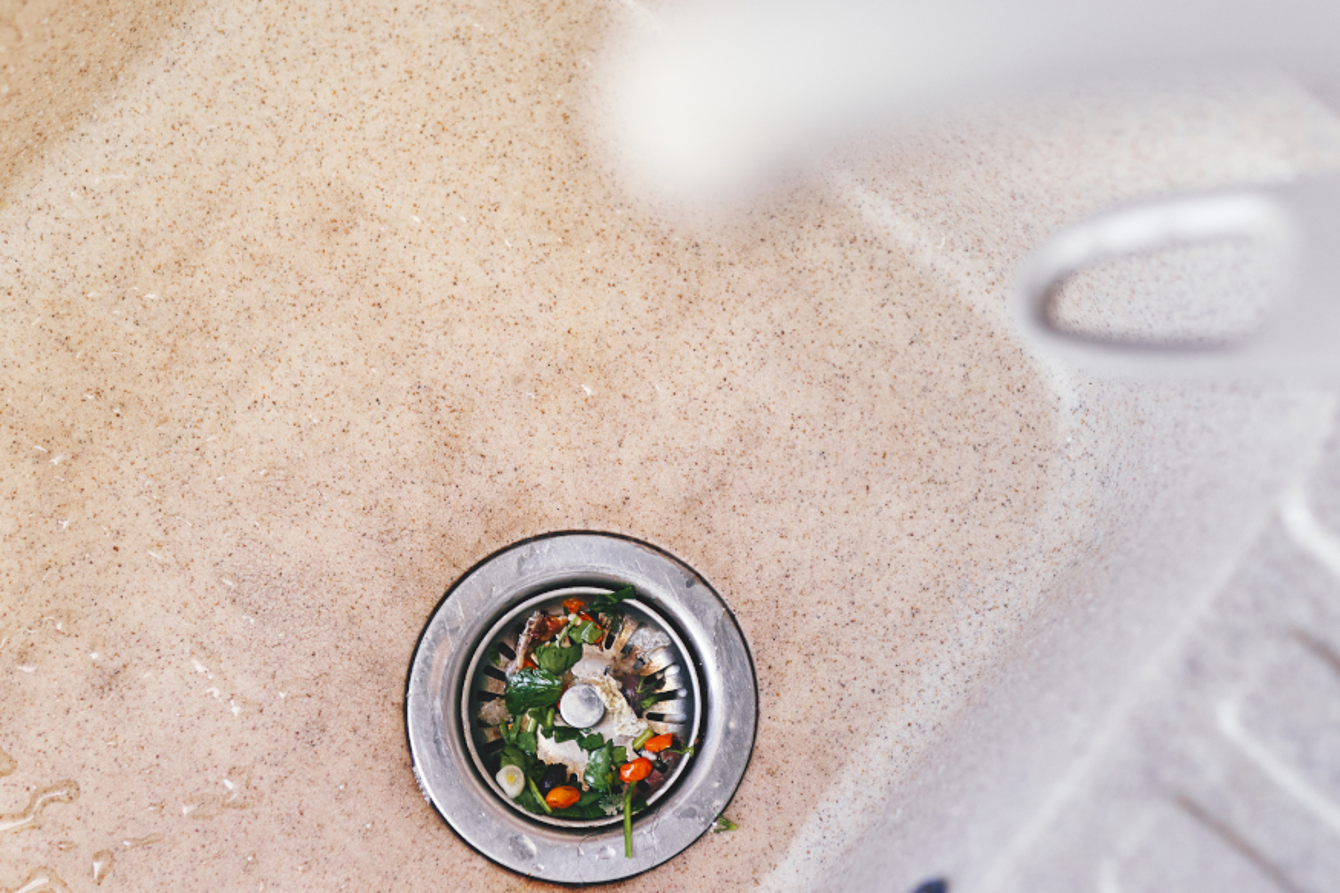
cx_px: 740
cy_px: 426
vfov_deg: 28.1
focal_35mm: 48
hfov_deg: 41.1
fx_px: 1786
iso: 200
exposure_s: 1/640
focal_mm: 35
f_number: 2
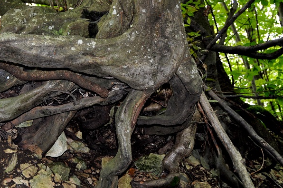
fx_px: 454
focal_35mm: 58
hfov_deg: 33.7
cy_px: 86
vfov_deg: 23.3
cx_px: 58
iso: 500
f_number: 3.8
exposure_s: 1/60
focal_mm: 23
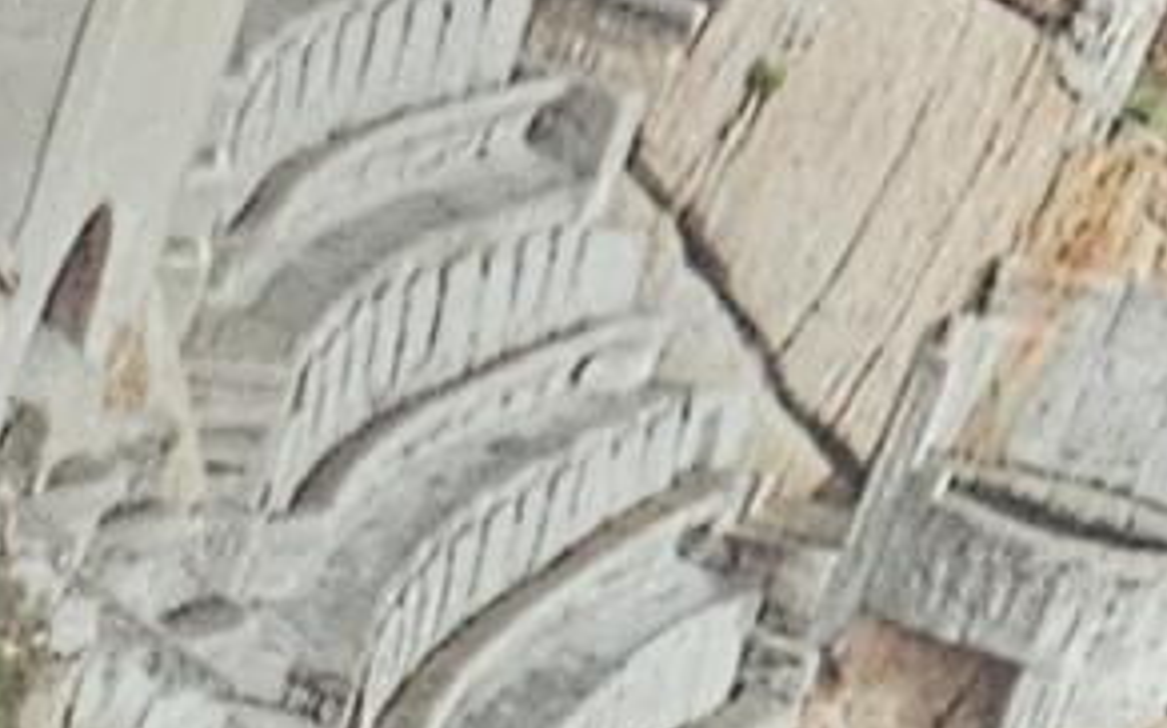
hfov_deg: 9.5
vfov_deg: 5.0
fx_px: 6801
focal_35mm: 214
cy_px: 3564
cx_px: -556
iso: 400
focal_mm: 5.4
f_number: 1.8
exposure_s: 1/100
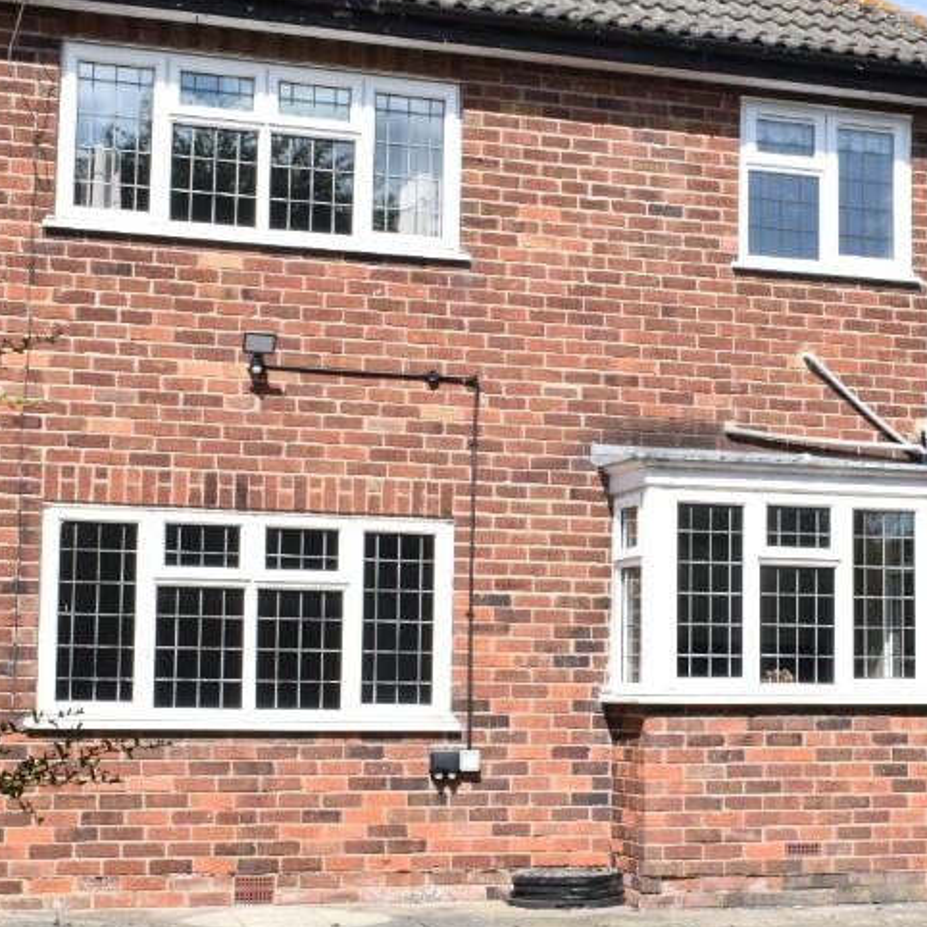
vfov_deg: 26.4
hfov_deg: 26.2
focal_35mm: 65
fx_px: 1969
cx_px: 685
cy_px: 549
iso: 800
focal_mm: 24
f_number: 22
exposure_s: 1/250
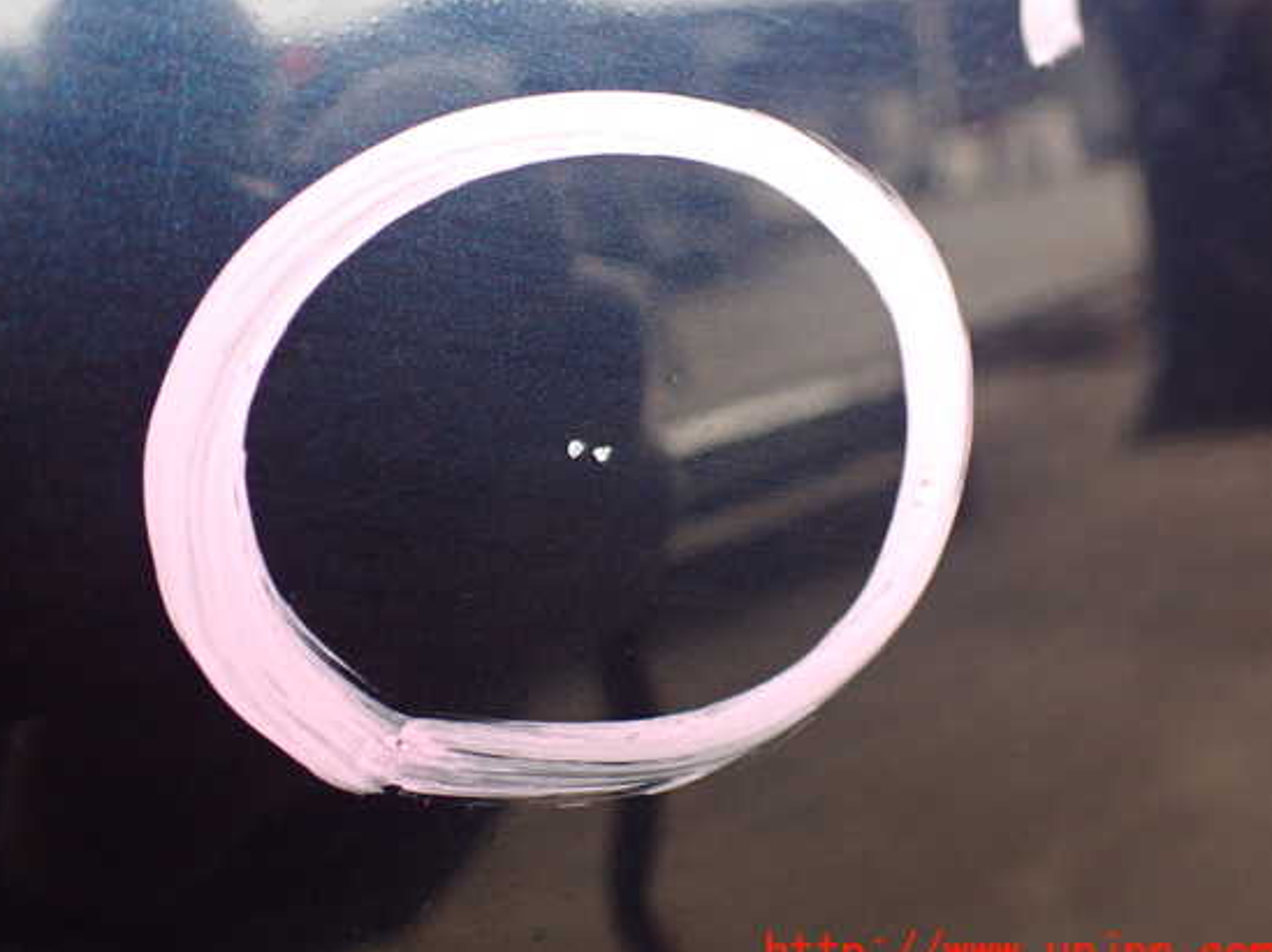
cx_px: 593
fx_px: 1285
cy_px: 463
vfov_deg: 40.7
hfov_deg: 52.6
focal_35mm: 35
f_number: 2.4
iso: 640
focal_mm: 5.79
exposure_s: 1/30
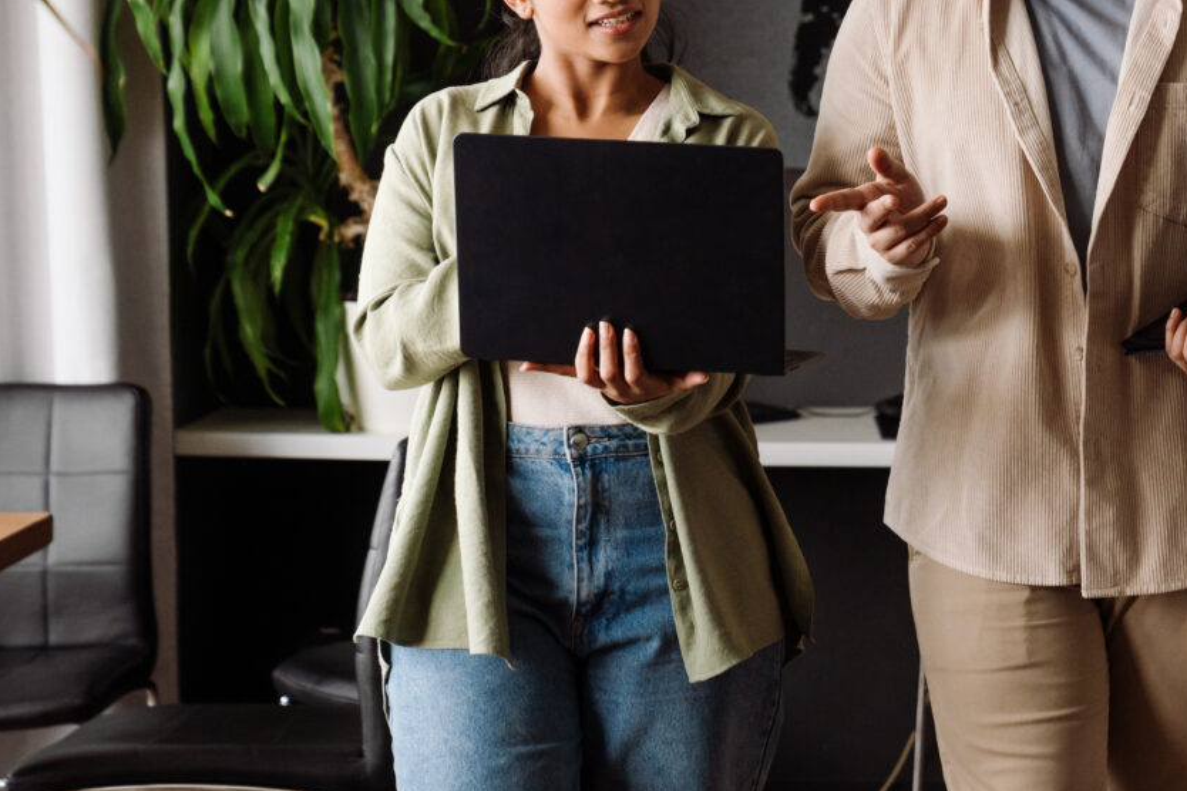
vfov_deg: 10.9
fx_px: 4154
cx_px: 817
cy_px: 310
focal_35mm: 126
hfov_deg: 16.2
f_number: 4
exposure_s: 1/320
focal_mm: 67
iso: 1250
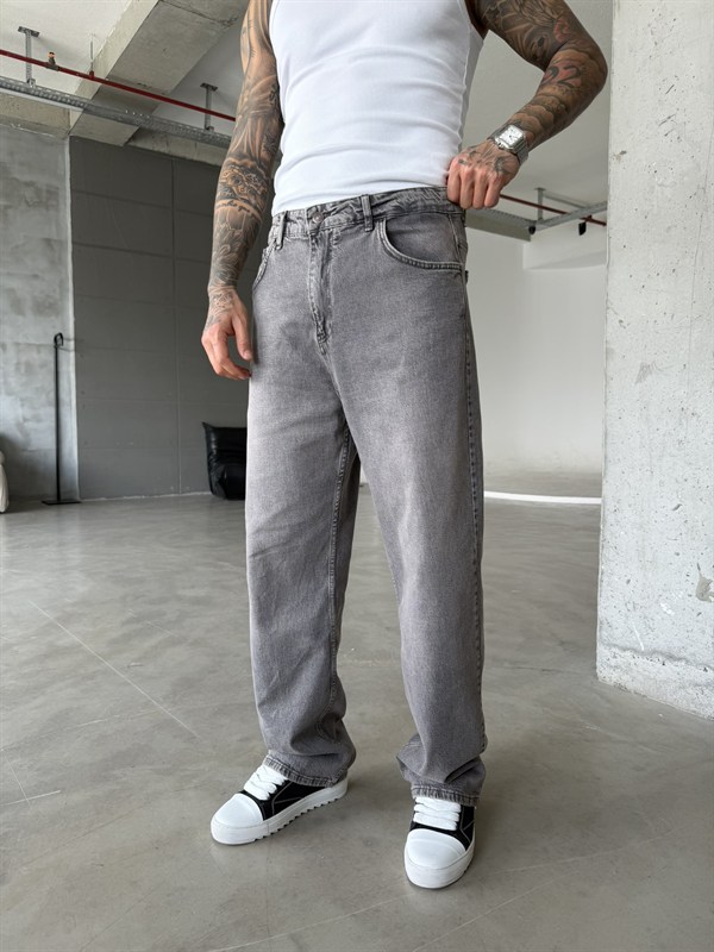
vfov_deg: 71.6
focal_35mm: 24
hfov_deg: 56.8
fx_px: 660
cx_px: 357
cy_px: 476
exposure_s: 1/145
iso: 64
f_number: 1.78
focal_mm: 6.76
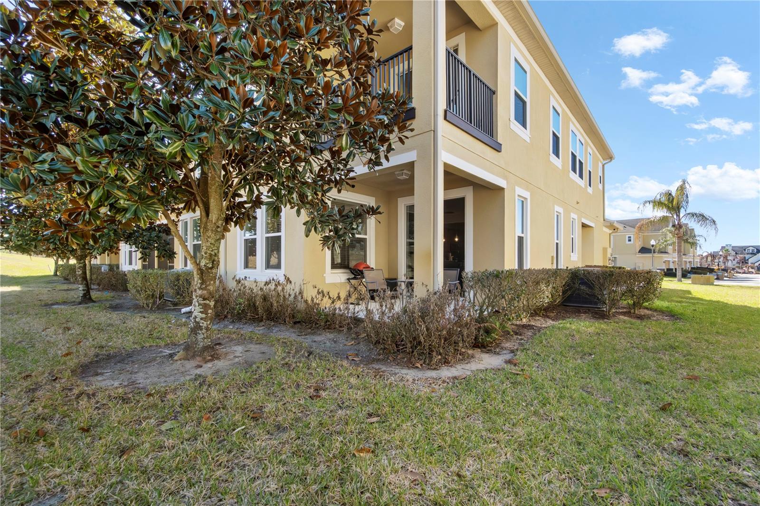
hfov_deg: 100.4
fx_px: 316
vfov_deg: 77.3
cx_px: 380
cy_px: 253
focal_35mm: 15
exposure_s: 1/640
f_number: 9
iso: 3200
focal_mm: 10
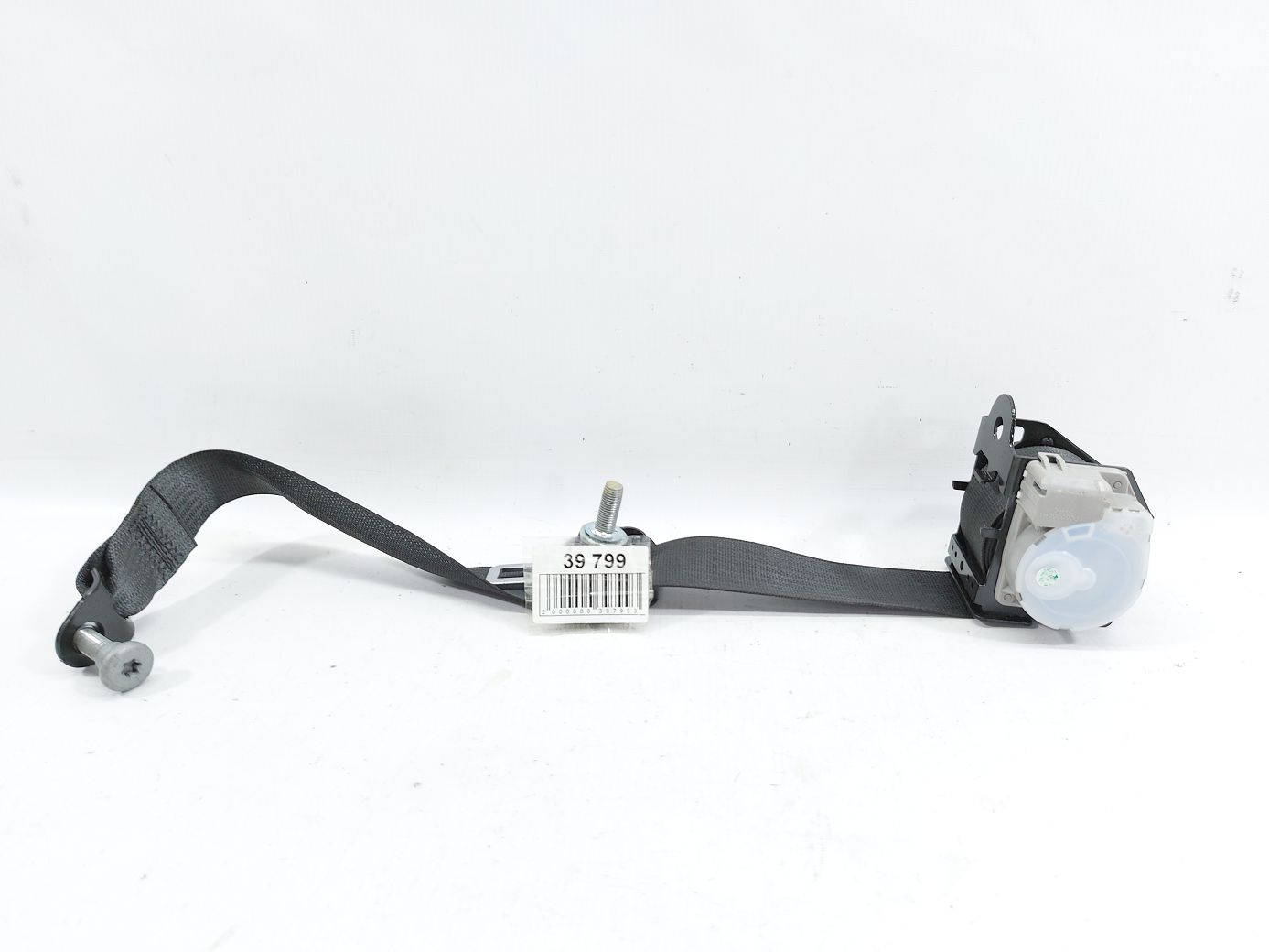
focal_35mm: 24
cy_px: 476
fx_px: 880
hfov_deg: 71.6
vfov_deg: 56.8
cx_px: 634
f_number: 1.8
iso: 64
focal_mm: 5.23
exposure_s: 1/50
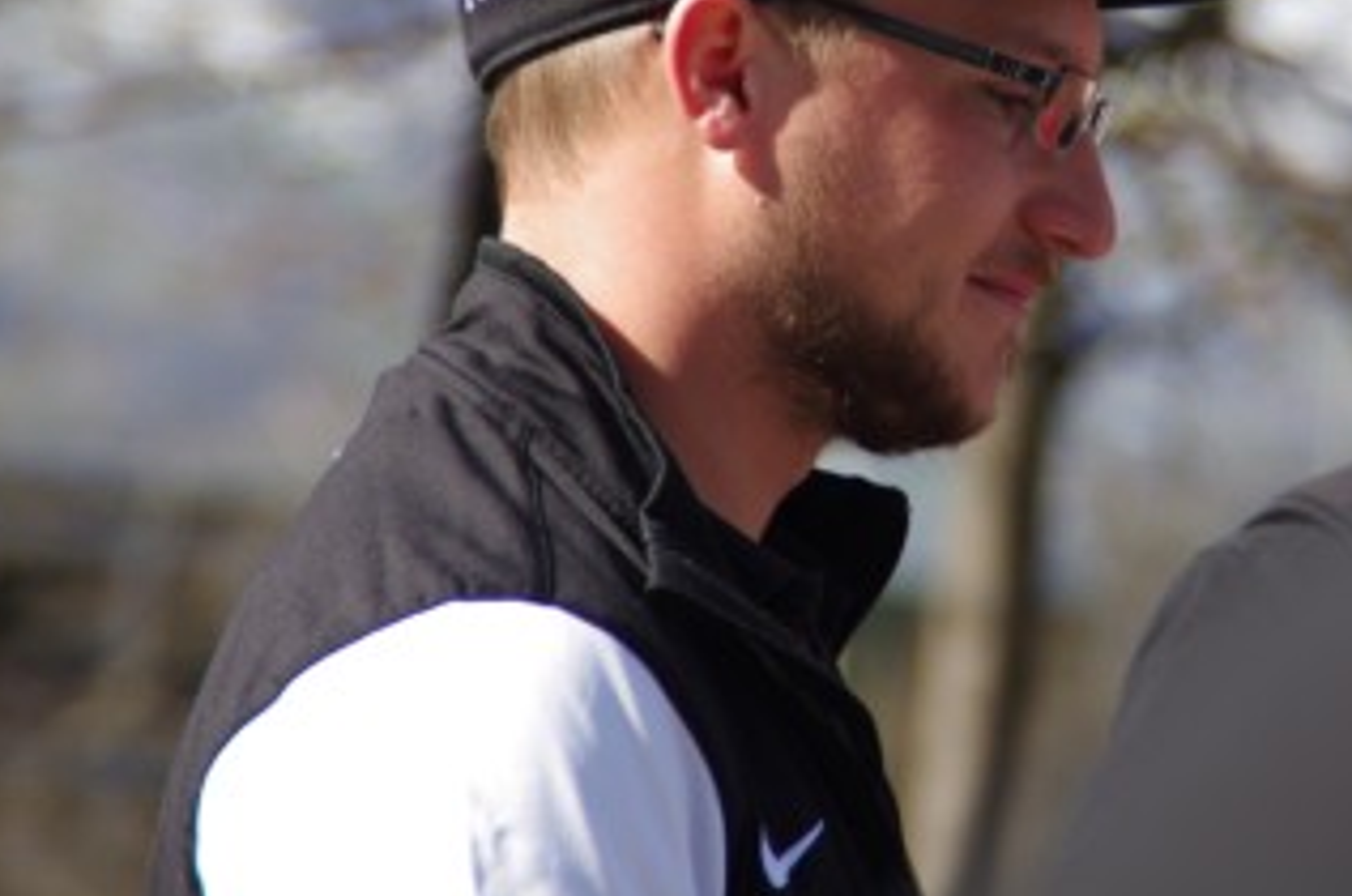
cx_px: 968
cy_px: 207
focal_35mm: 473
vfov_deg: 2.9
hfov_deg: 4.4
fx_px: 17728
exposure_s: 1/250
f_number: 6.3
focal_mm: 200
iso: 100
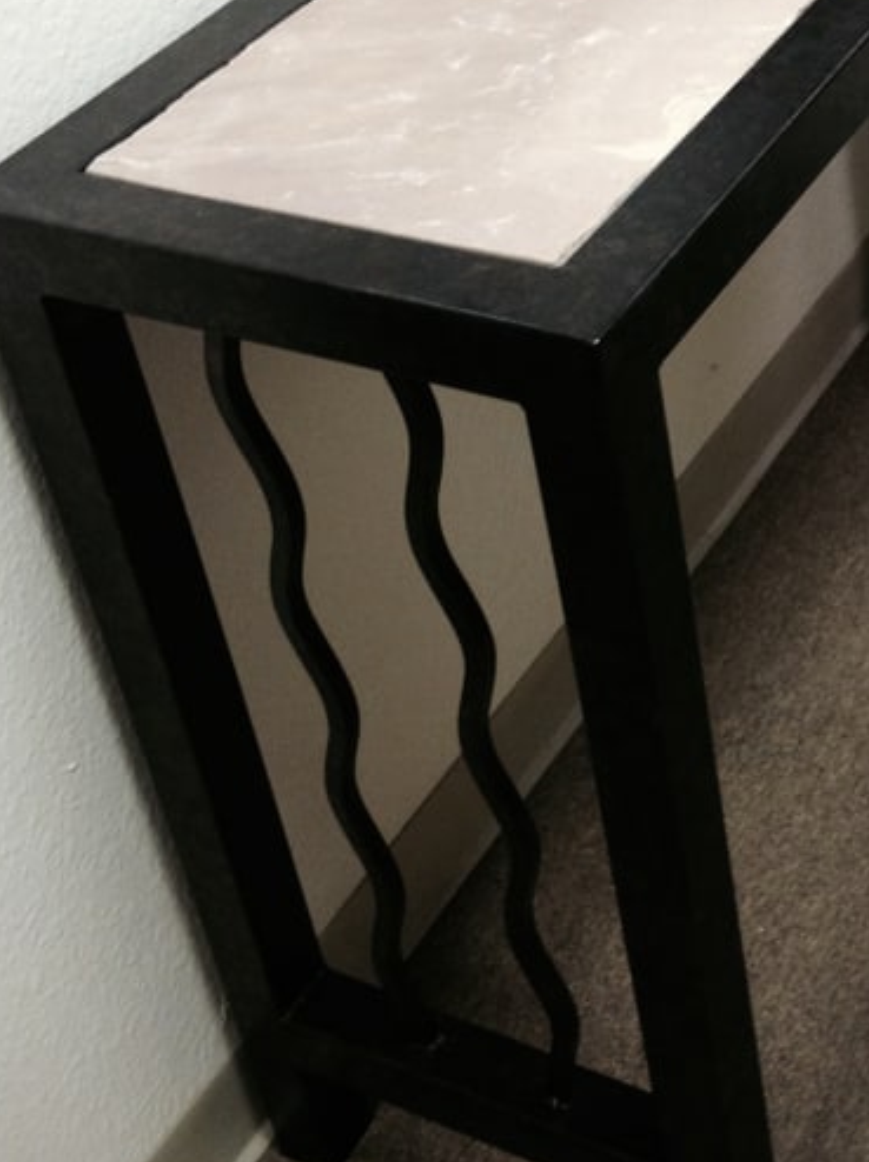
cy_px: 313
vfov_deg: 28.6
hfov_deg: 21.5
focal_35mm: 67
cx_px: 739
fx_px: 2246
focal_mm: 4.12
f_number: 2.4
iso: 125
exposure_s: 1/20
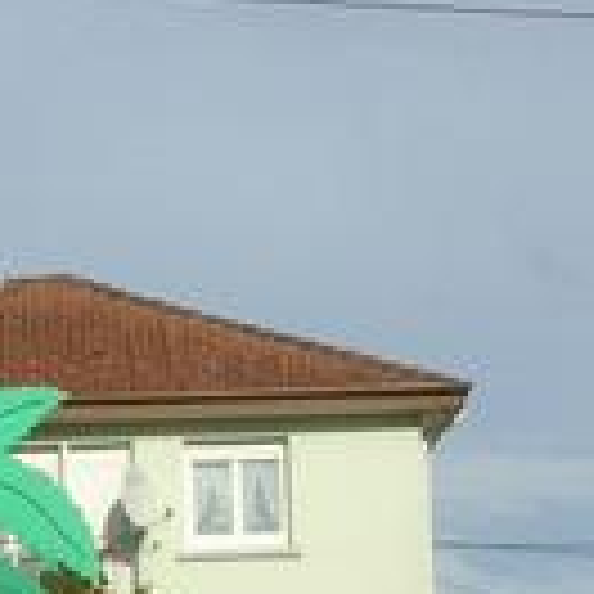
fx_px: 2912
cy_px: 896
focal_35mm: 150
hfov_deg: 11.2
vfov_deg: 11.2
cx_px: -302
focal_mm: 5.8
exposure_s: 1/490
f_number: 5.6
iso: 50
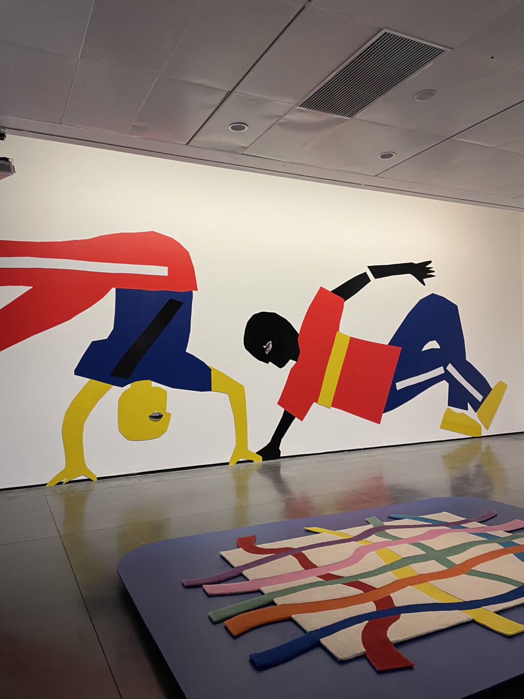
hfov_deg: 53.1
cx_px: 262
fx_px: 525
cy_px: 350
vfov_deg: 67.3
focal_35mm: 26
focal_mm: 4.2
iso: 125
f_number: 1.6
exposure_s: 1/60
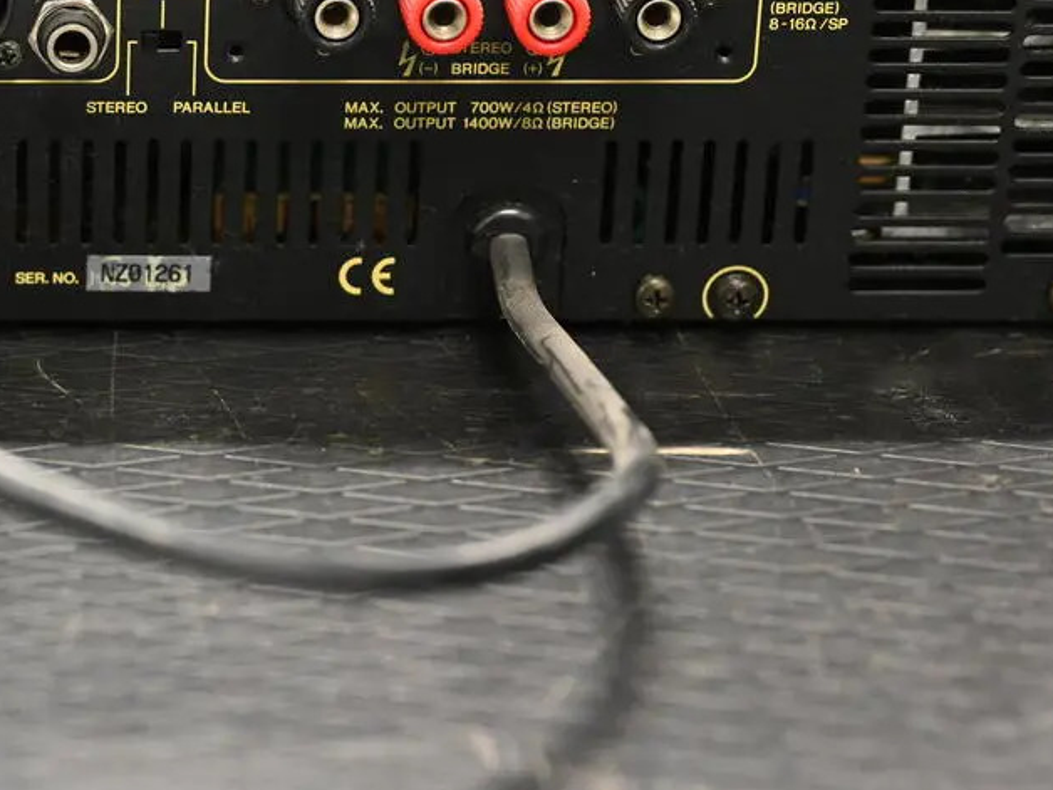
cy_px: 205
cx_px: -72
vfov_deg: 11.9
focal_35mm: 124
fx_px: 3772
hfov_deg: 15.5
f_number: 2.8
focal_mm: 50
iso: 3200
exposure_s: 1/60
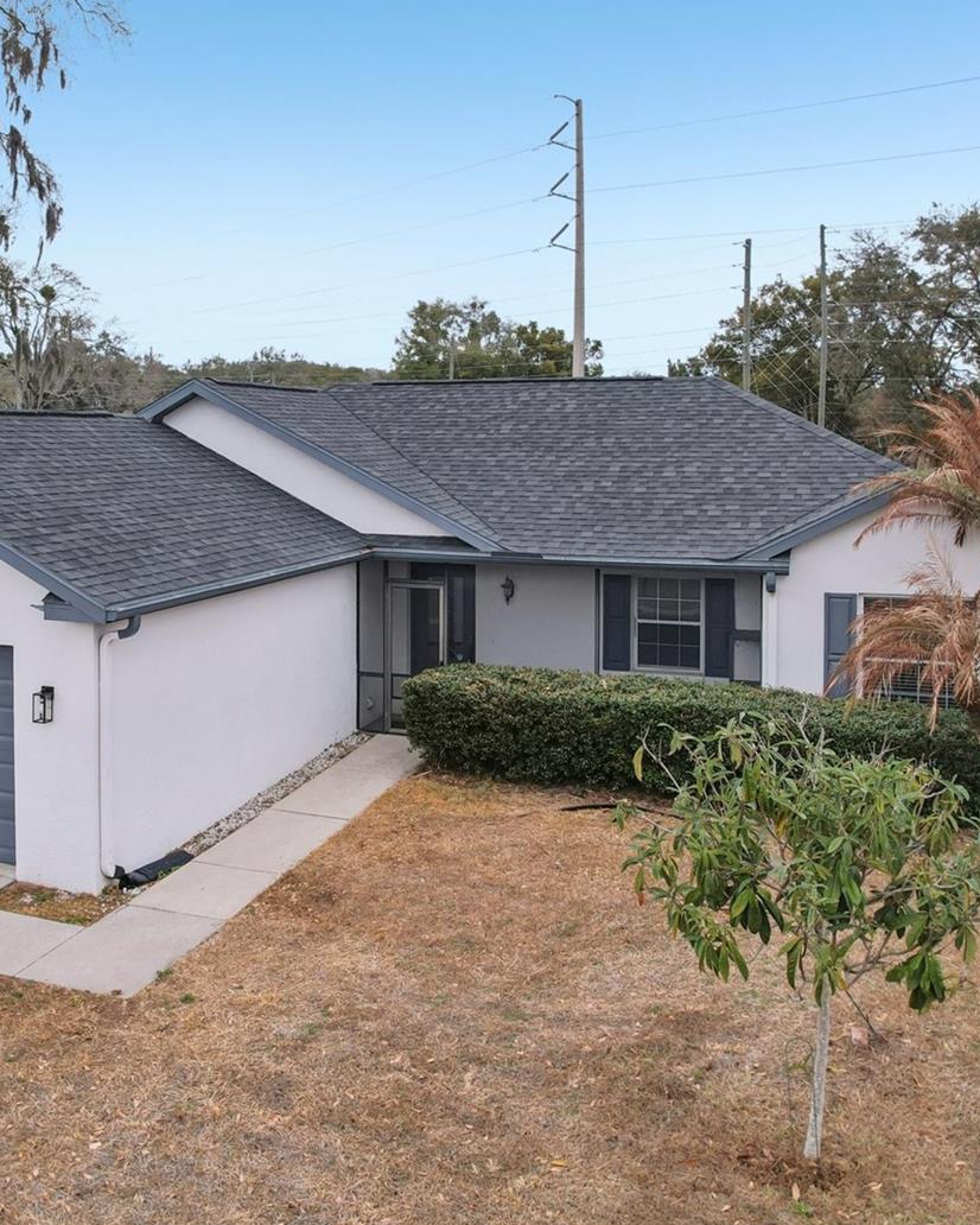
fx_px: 1160
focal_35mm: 32
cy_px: 615
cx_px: 342
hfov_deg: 45.2
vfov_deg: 55.7
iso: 110
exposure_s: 1/2000
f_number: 2.8
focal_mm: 8.4
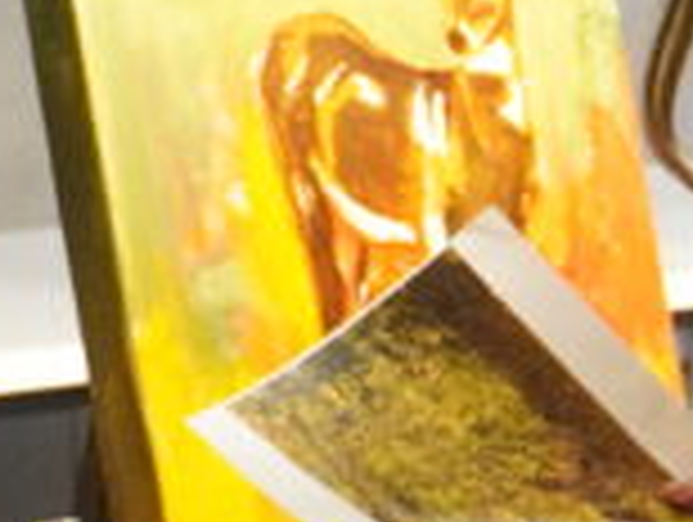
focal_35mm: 299
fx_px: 5995
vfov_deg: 5.0
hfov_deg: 6.3
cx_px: 1593
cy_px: 277
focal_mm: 40
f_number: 5.6
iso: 6400
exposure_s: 1/50
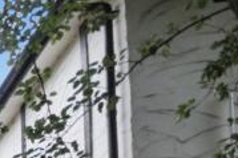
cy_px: 408
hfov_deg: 12.6
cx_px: -424
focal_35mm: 86
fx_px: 568
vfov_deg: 11.9
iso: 200
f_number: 4
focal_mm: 10
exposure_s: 1/50
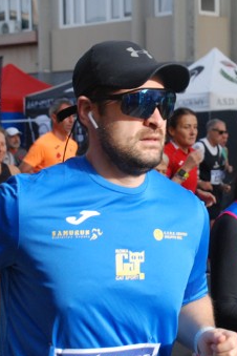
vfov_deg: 20.2
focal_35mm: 101
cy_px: 158
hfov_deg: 13.4
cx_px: 227
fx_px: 997
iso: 1000
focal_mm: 38
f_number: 5
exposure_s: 1/1250
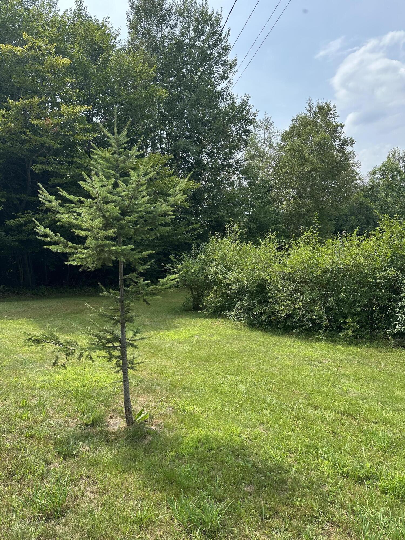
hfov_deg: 56.8
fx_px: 374
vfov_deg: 71.6
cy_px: 270
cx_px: 202
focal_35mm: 24
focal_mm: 6.86
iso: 80
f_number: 1.78
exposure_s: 1/1812
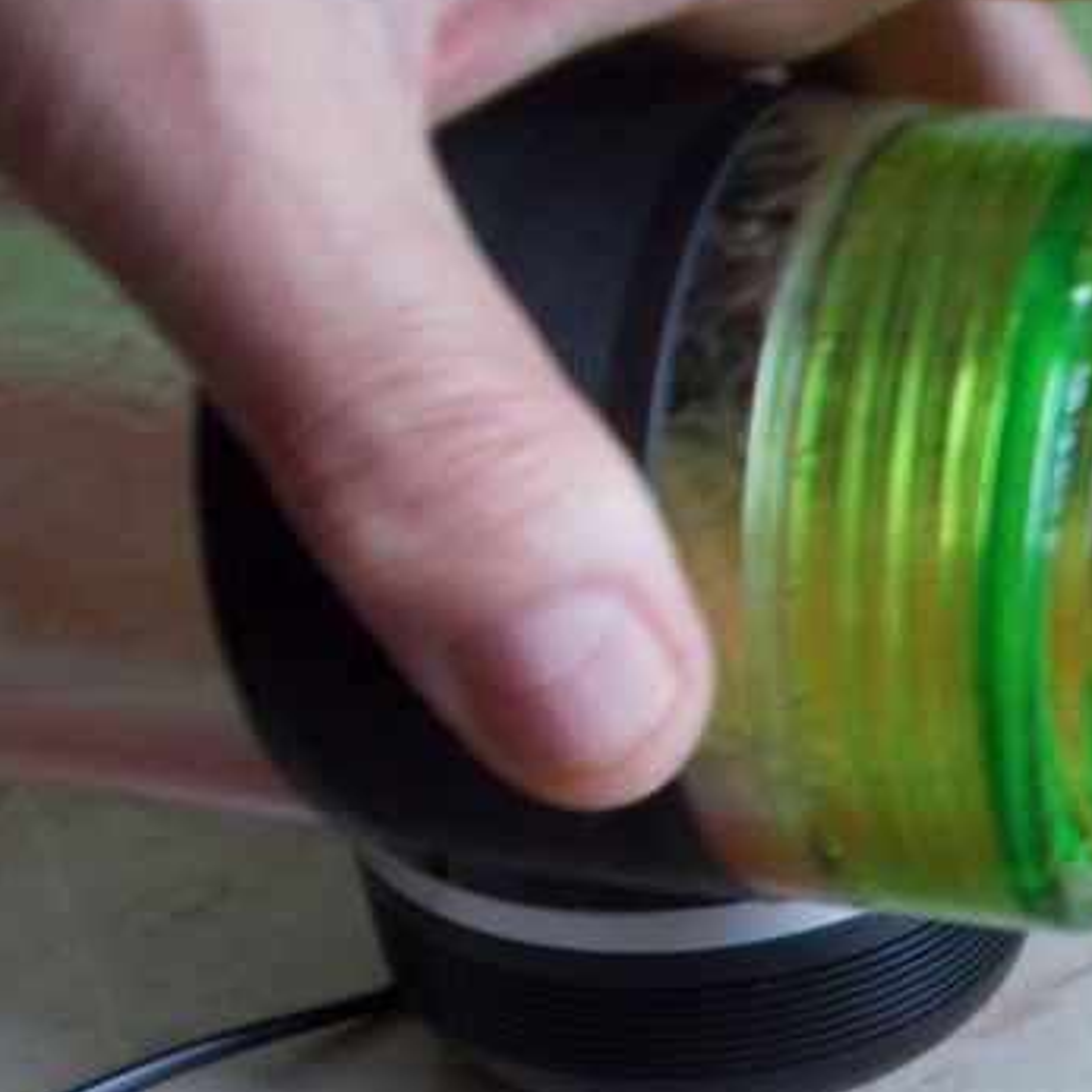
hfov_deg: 22.8
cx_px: 1382
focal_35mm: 68
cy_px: 1114
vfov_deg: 24.1
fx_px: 2427
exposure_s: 1/25
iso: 200
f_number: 3.2
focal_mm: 4.6
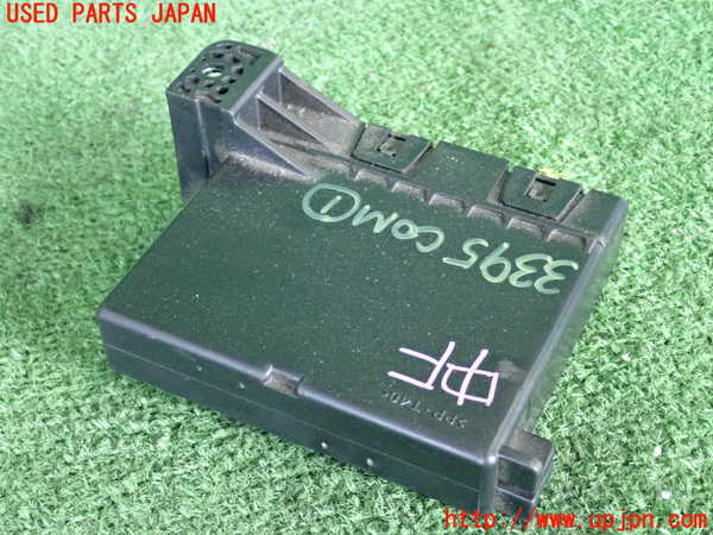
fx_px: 1195
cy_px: 268
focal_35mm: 58
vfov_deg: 25.2
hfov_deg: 33.2
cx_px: 356
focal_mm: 10.35
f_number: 3.5
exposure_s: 1/125
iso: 3200
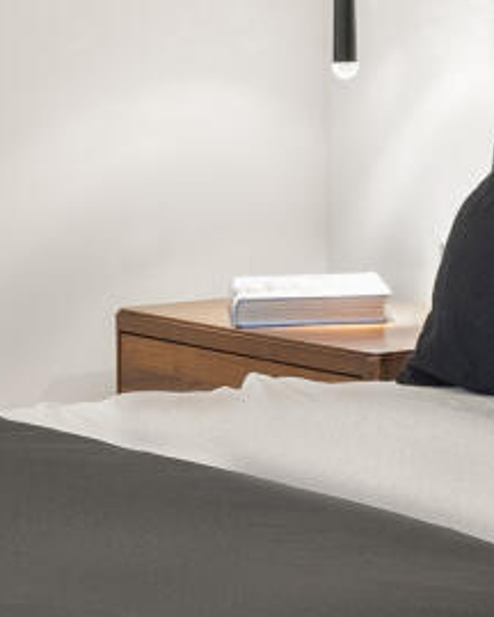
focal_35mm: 174
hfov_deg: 8.9
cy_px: -91
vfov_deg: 10.9
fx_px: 3180
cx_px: 422
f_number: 7.1
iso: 1250
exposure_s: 1/20
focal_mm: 25
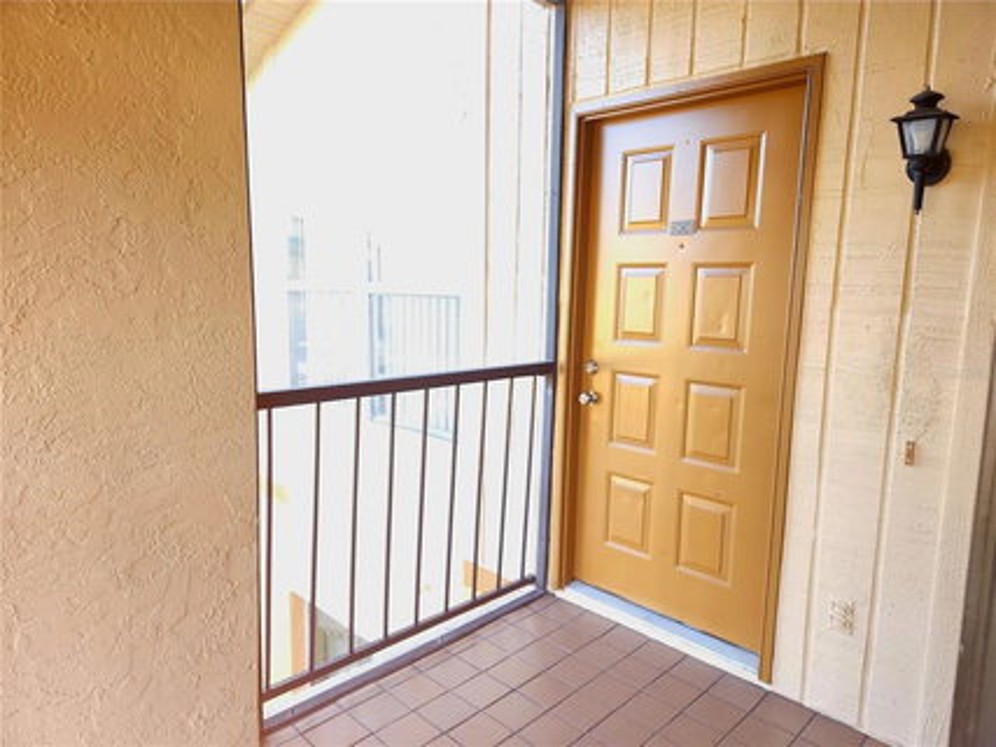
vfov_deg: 58.9
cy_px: 374
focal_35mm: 23
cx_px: 498
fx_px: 662
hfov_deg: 73.9
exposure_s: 1/60.2
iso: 125
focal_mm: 5.4
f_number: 1.8
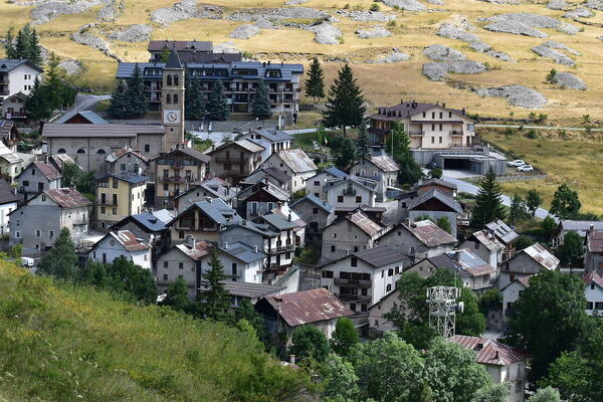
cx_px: 302
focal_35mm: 105
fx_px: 1759
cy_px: 201
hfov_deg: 19.5
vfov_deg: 13.0
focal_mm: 70
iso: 400
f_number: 10
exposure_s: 1/320
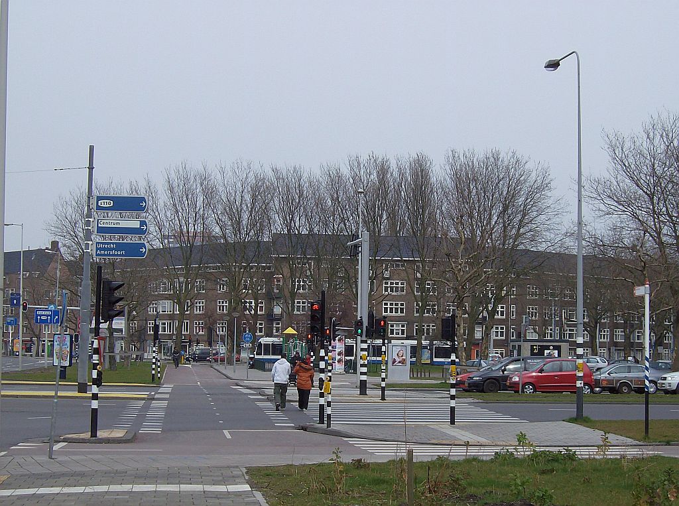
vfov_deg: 20.9
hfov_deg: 27.8
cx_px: 340
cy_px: 253
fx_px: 1370
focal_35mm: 70
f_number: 6.2
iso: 100
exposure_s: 1/466
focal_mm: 11.6
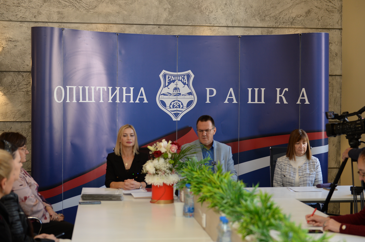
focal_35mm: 70
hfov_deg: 28.9
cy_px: 121
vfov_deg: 19.4
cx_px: 182
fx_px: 709
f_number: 4
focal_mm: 70
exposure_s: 1/100
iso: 800
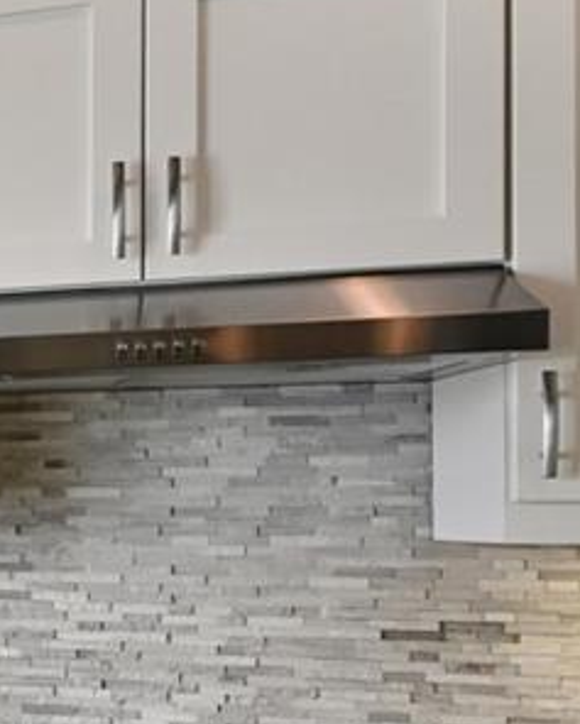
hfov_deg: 13.4
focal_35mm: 71
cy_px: 494
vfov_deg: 26.6
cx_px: -928
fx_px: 1523
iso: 800
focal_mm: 14
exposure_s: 1/50
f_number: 8
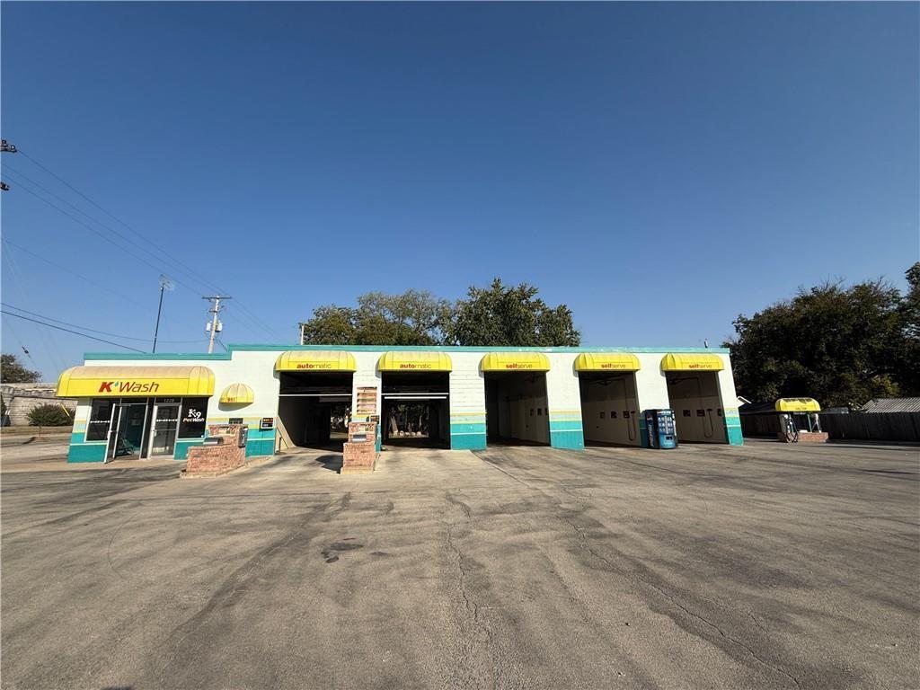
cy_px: 345
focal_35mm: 14
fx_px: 372
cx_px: 460
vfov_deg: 85.7
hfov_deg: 102.1
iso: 50
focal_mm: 2.22
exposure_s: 1/3125
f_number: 2.2
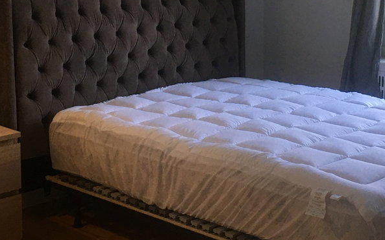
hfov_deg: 24.9
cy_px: 6
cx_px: 202
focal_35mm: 83
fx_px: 870
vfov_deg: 15.5
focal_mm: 4.15
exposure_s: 1/30
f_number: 2.2
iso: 25
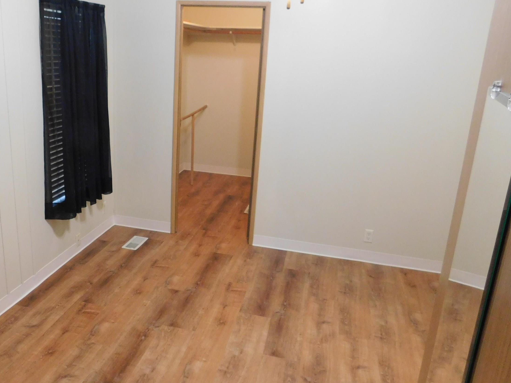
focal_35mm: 32
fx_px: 472
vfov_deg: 44.1
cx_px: 190
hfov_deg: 56.1
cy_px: 181
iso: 400
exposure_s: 1/15
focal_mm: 4
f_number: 3
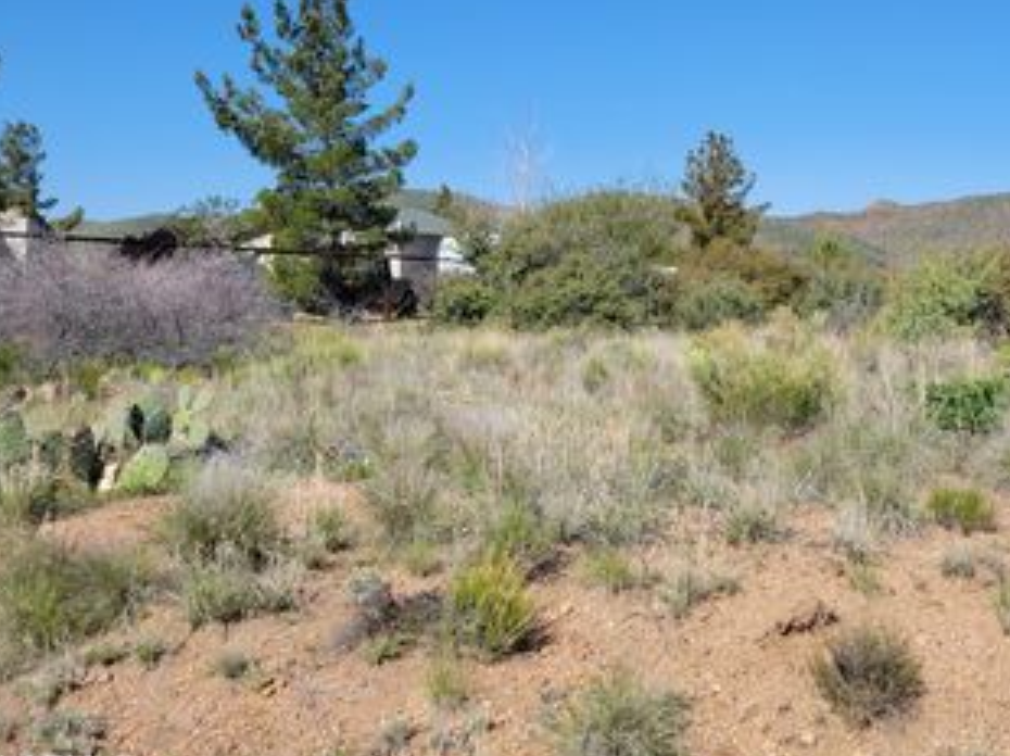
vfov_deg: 33.8
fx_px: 1224
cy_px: 213
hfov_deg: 43.6
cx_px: 743
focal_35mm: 42
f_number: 1.8
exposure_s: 1/2843
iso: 40
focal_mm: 5.4
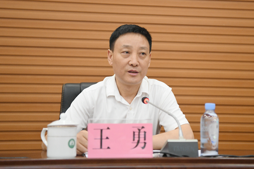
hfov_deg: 36.2
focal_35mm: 55
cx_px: 127
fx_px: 388
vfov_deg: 24.6
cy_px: 84
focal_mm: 55
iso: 2000
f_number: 2.8
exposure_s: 1/125
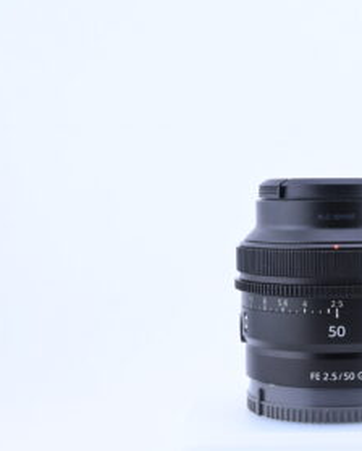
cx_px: 338
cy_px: 227
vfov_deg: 24.4
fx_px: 1042
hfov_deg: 19.3
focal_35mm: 78
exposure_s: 1/125
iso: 640
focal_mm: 36
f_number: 11
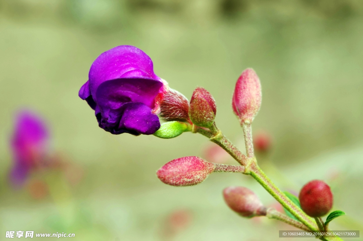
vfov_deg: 16.6
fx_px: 826
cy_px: 120
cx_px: 182
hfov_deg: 24.8
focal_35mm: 82
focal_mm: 55
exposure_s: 1/60
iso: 200
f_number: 8
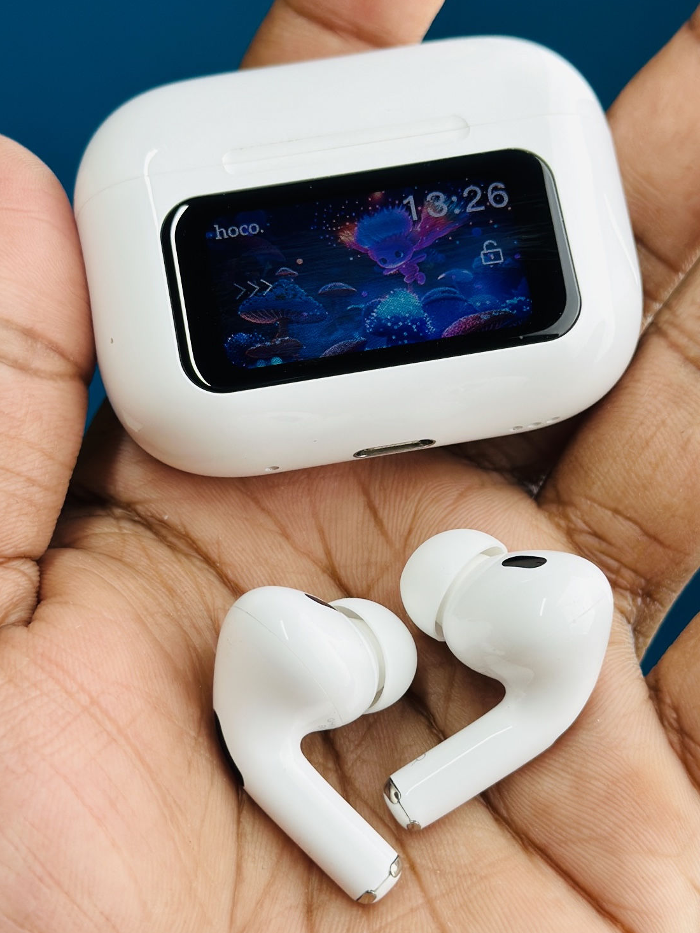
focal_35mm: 66
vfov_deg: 29.4
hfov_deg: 22.3
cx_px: 377
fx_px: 1779
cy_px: 454
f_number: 1.78
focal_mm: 6.86
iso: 80
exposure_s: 1/185
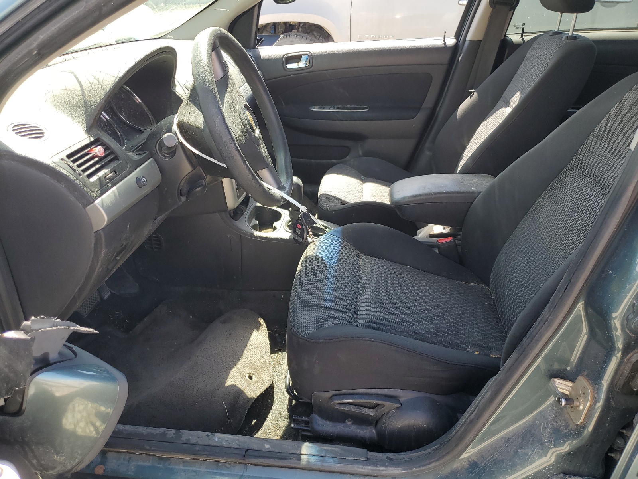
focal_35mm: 26
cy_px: 240
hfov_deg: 67.3
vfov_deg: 53.1
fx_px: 479
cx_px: 319
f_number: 1.5
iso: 50
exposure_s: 1/385
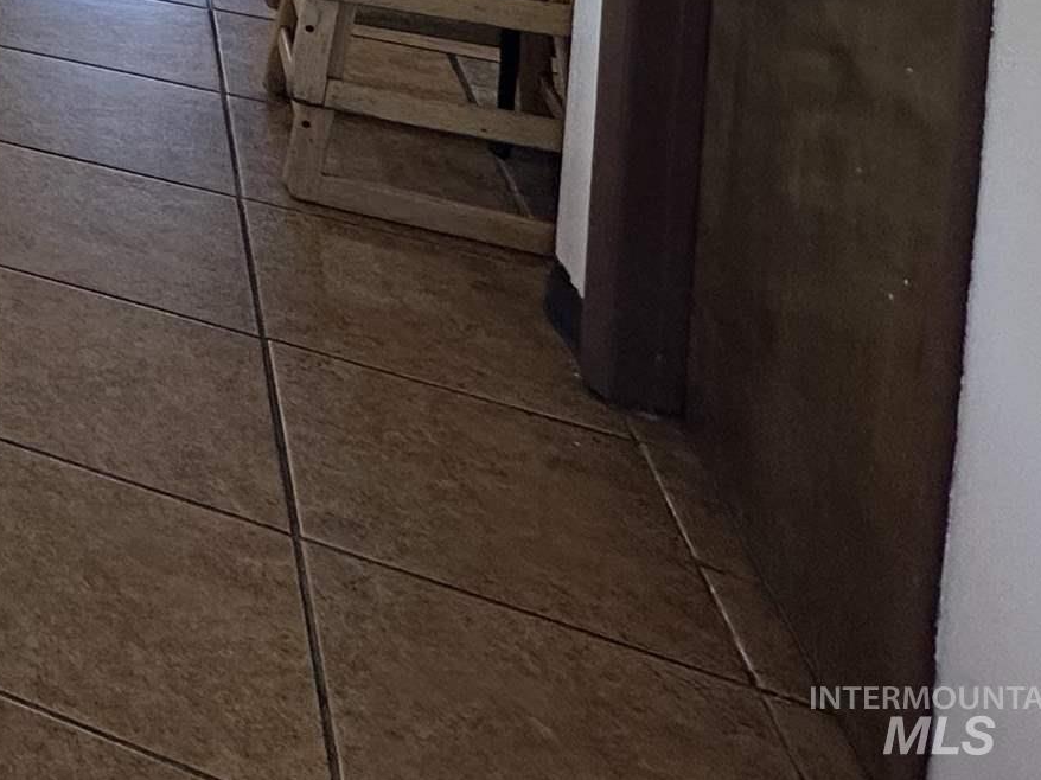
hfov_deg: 23.8
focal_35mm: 49
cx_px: -737
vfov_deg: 21.7
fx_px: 1473
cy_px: -544
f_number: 2.2
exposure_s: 1/120
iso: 100
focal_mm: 2.22
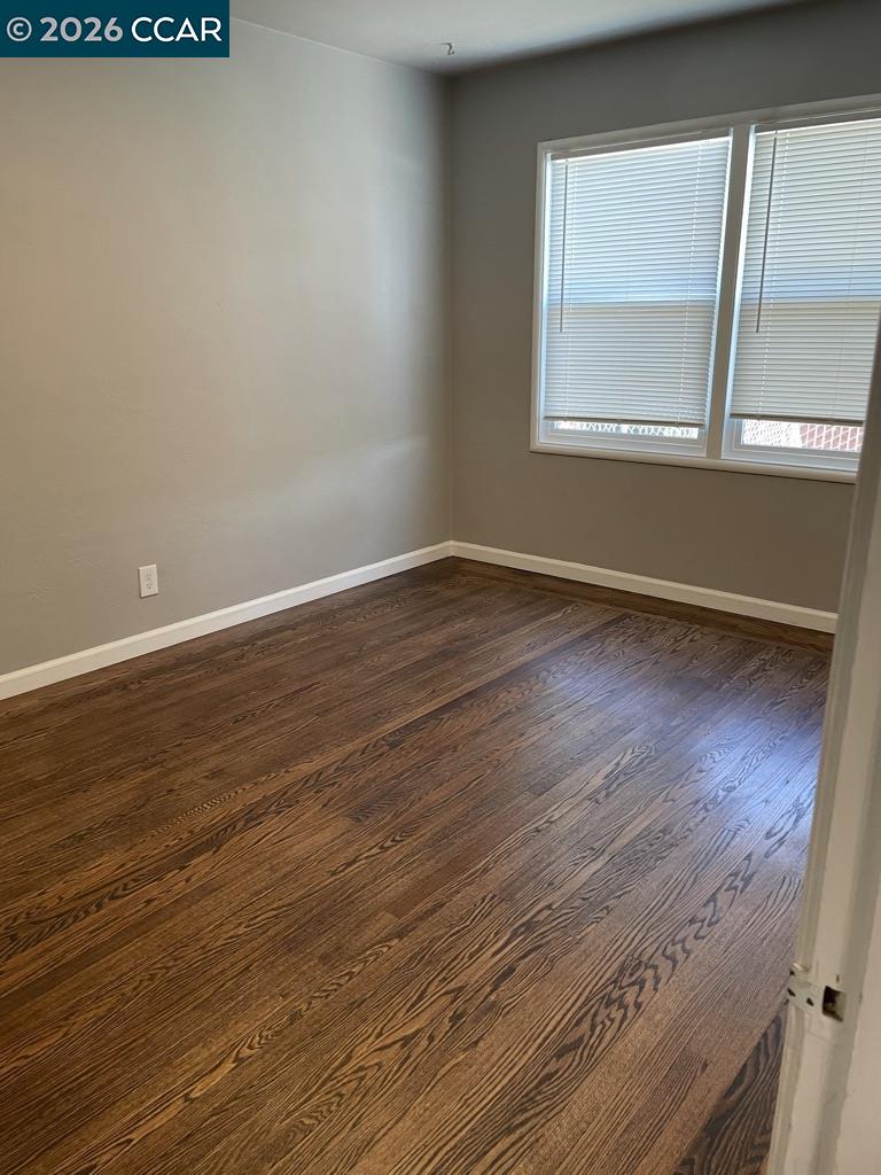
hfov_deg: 53.1
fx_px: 882
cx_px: 440
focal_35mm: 26
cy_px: 588
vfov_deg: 67.3
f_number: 1.6
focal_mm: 4.2
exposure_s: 1/60
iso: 125
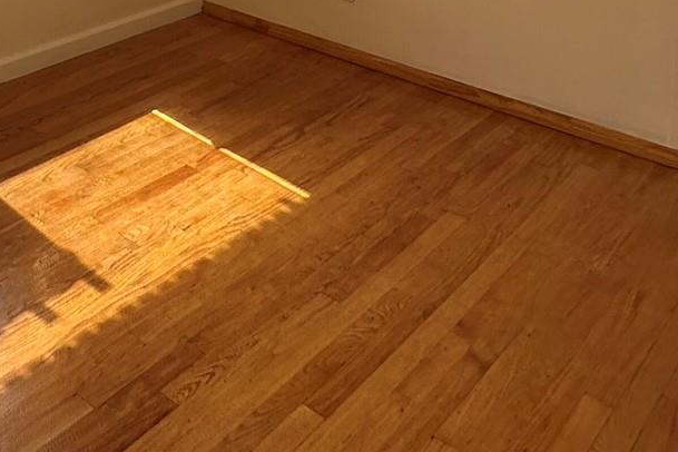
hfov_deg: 37.4
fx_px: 923
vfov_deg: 21.6
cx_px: 55
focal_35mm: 49
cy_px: -278
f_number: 2.2
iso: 40
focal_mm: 2.22
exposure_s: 1/158
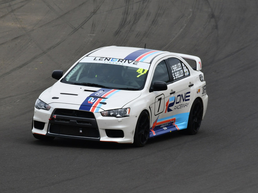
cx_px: 101
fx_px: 6441
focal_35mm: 864
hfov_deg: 2.3
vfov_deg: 1.7
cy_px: 98
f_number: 11
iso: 400
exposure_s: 1/640
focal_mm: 450
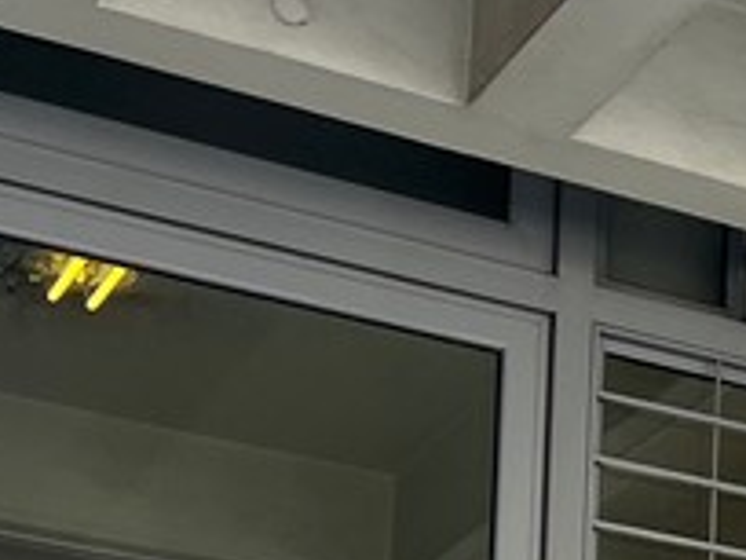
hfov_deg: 12.8
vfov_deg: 9.9
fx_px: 2931
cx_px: 1457
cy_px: 1197
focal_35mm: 136
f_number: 1.5
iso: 40
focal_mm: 5.7
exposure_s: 1/266
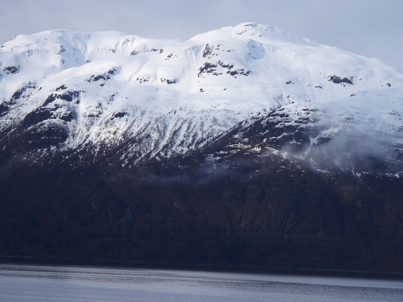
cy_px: 151
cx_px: 202
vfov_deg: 8.0
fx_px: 2154
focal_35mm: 185
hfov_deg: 10.7
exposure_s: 1/1000
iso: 100
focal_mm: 33
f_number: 4.5
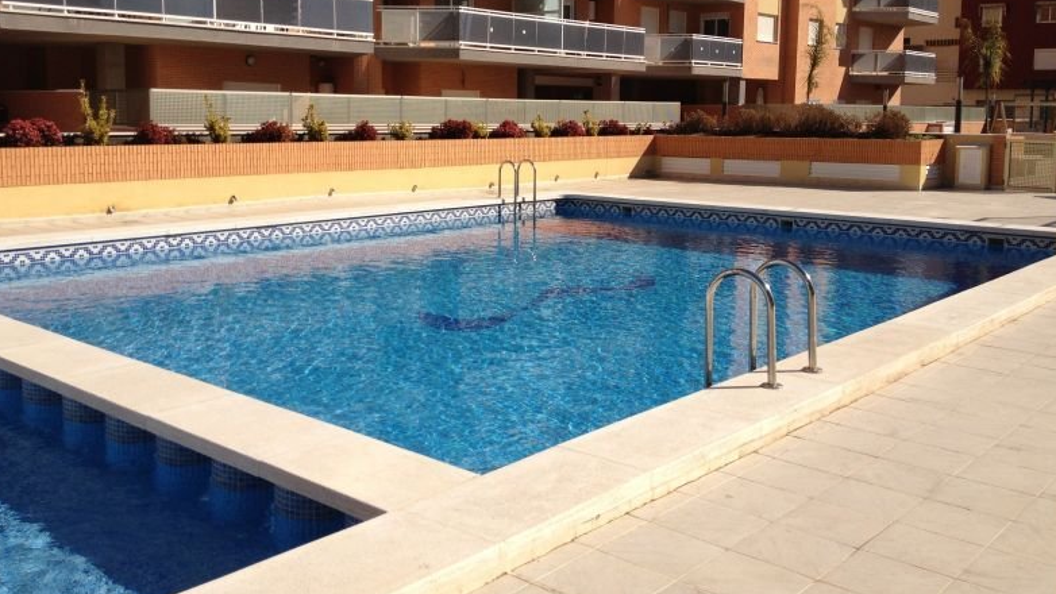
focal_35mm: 39
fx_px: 1092
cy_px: 212
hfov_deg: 51.6
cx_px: 527
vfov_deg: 30.3
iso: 64
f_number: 2.4
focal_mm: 4.28
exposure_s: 1/2907
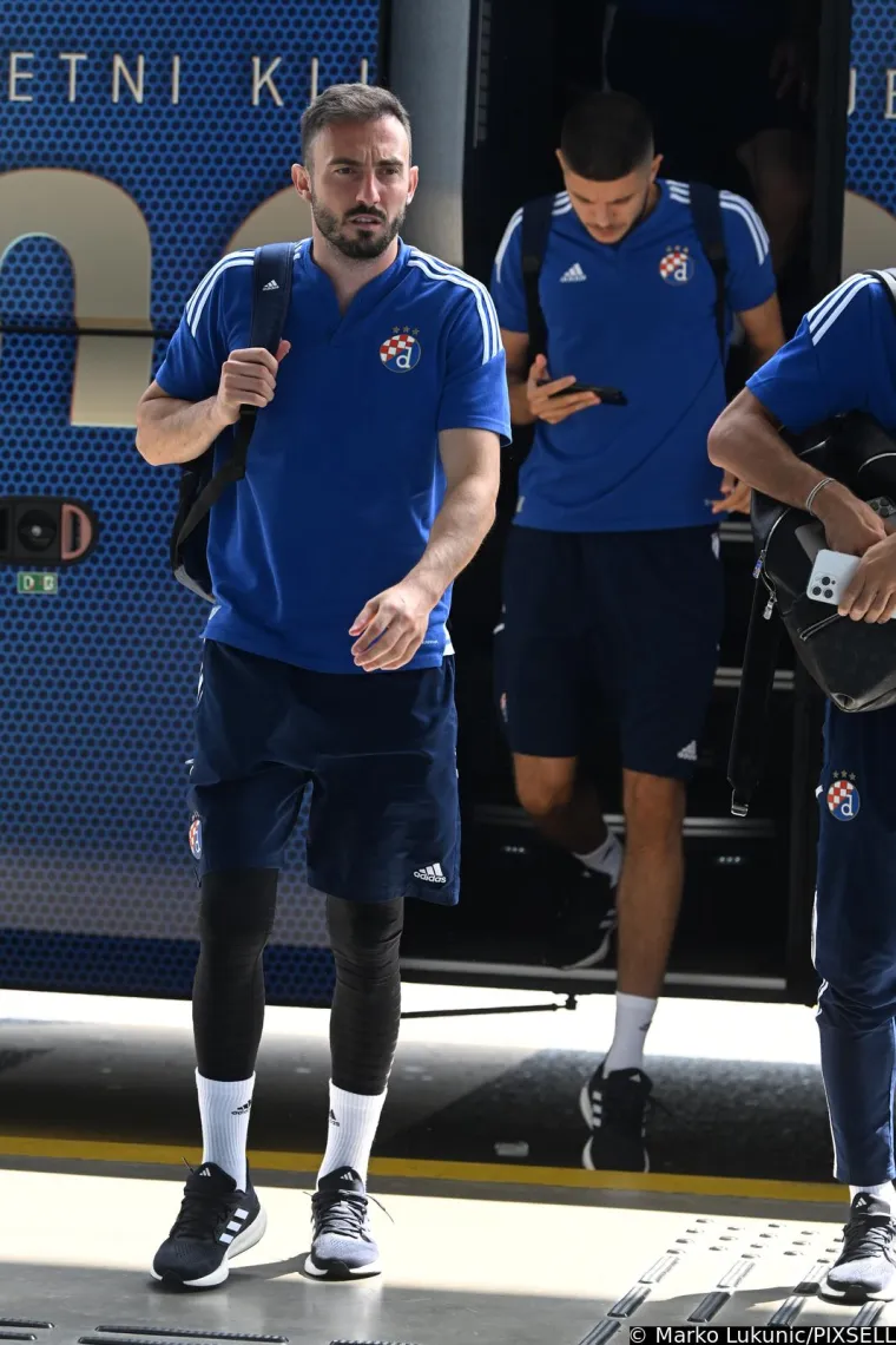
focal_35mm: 130
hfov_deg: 10.5
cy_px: 672
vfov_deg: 15.8
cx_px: 448
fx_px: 4853
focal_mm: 130
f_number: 4
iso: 800
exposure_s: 1/1000
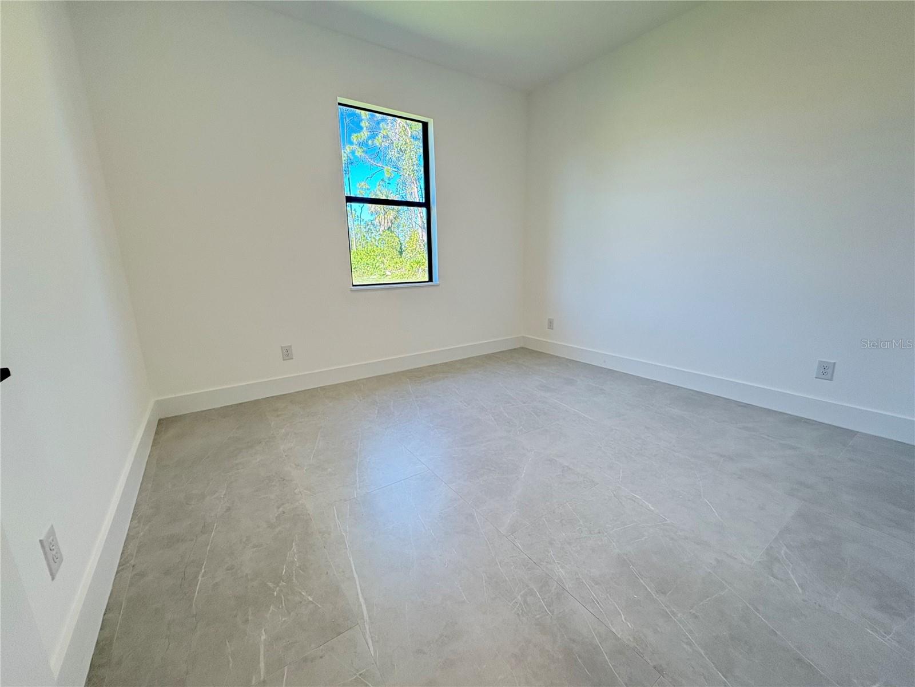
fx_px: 370
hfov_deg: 102.1
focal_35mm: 14
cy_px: 344
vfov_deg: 85.7
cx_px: 458
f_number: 2.2
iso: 200
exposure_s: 1/120
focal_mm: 2.22
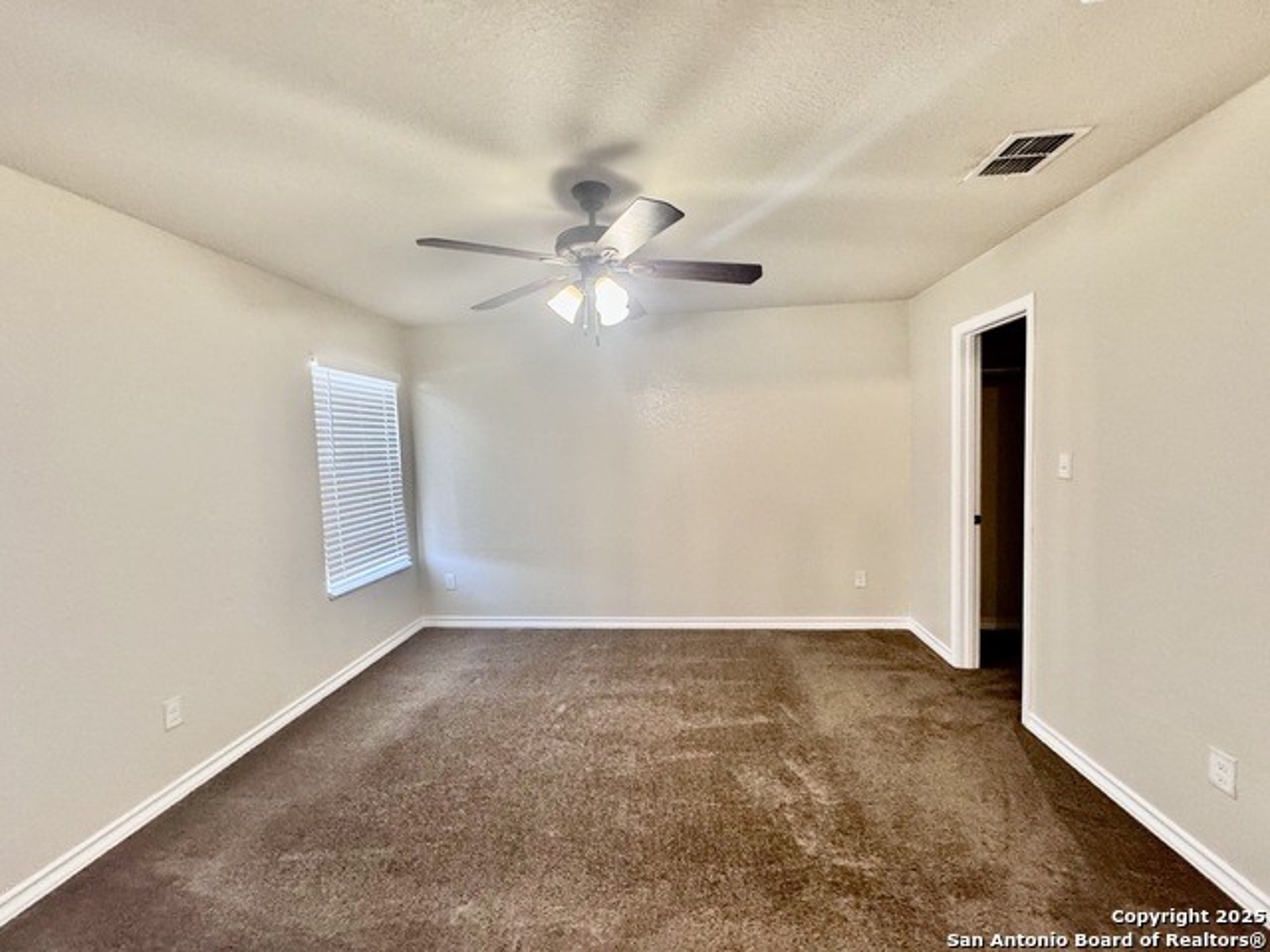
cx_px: 635
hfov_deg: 102.1
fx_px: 514
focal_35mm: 14
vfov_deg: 85.7
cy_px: 476
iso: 250
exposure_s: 1/60
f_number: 2.2
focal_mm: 2.22
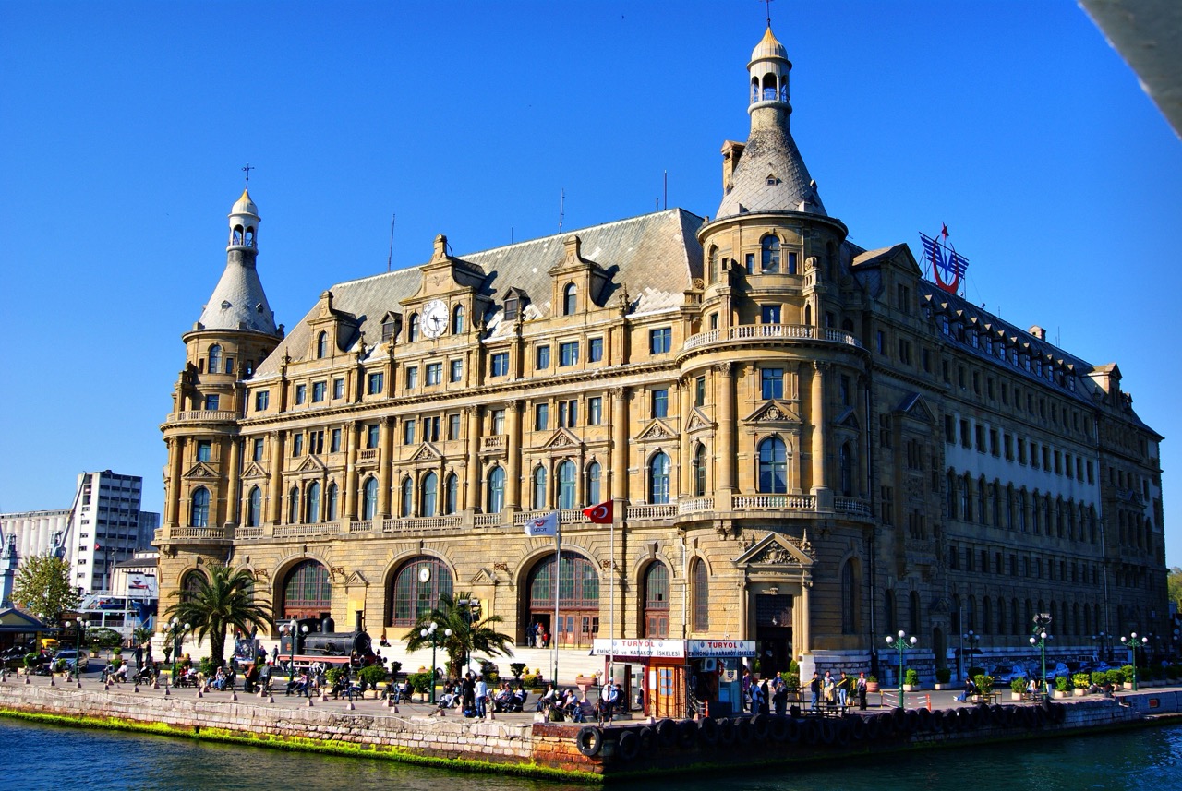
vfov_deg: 34.3
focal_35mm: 39
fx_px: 1282
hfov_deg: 49.5
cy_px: 396
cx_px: 591
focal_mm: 26
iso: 100
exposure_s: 1/125
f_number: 11
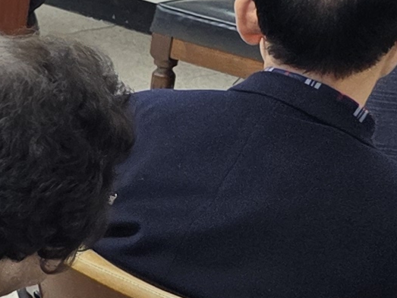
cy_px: 184
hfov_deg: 8.6
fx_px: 2018
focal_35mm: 176
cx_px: -930
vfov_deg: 8.4
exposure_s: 1/120
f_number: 1.7
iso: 200
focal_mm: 6.3
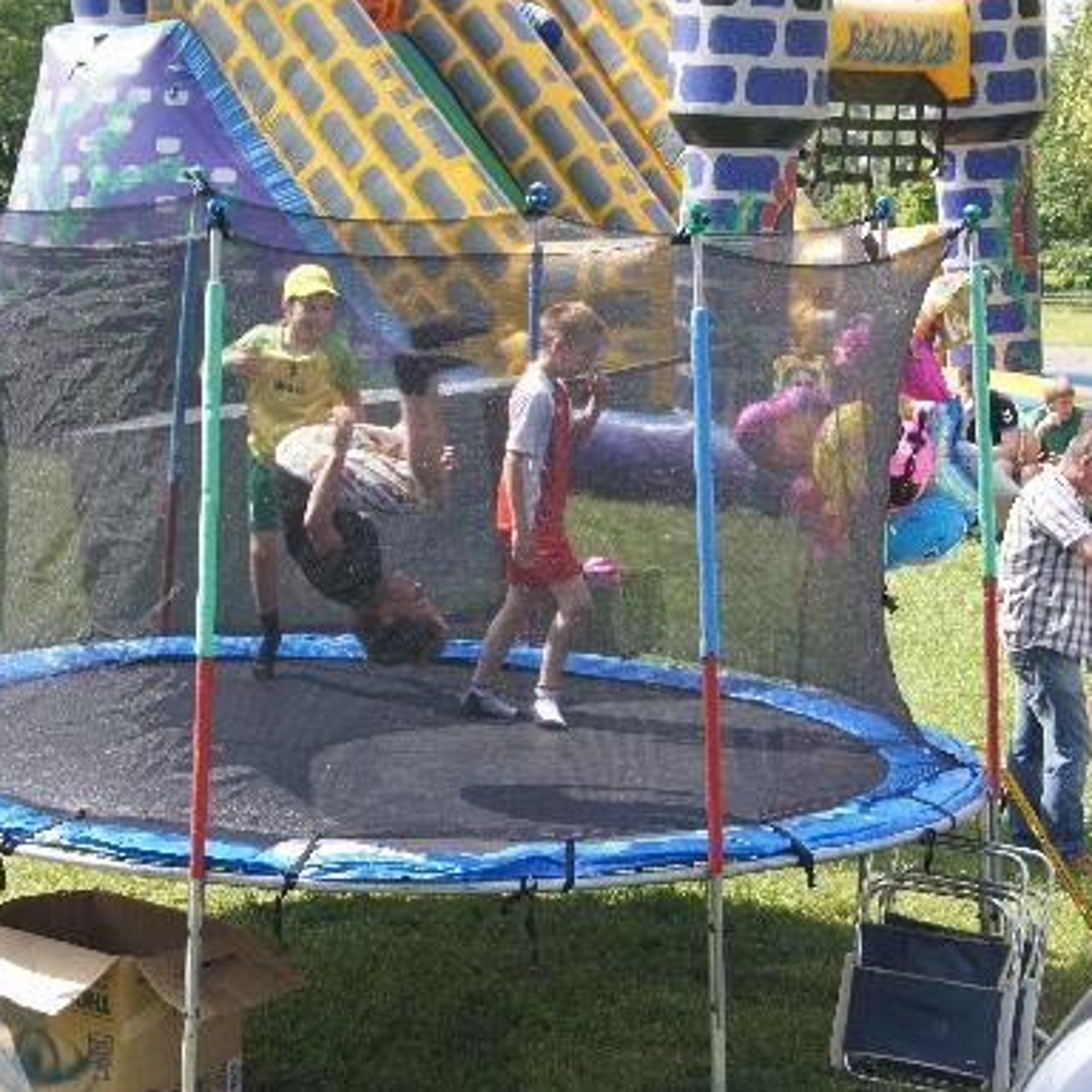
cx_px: 358
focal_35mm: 90
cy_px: 536
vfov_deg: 19.4
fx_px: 3200
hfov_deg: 19.3
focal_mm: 45
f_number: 11
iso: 200
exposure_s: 1/160
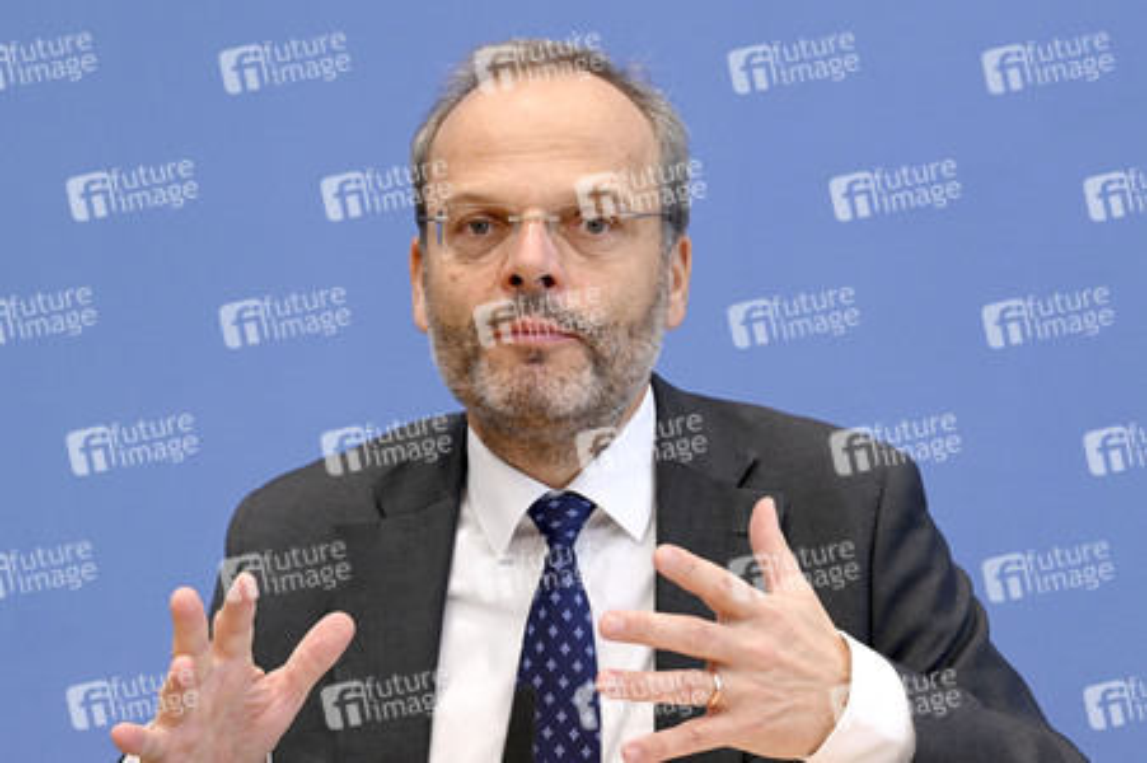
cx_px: 574
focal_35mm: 110
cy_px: 382
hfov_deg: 18.6
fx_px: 3502
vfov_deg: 12.4
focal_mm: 110
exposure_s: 1/500
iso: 3200
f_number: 5.6
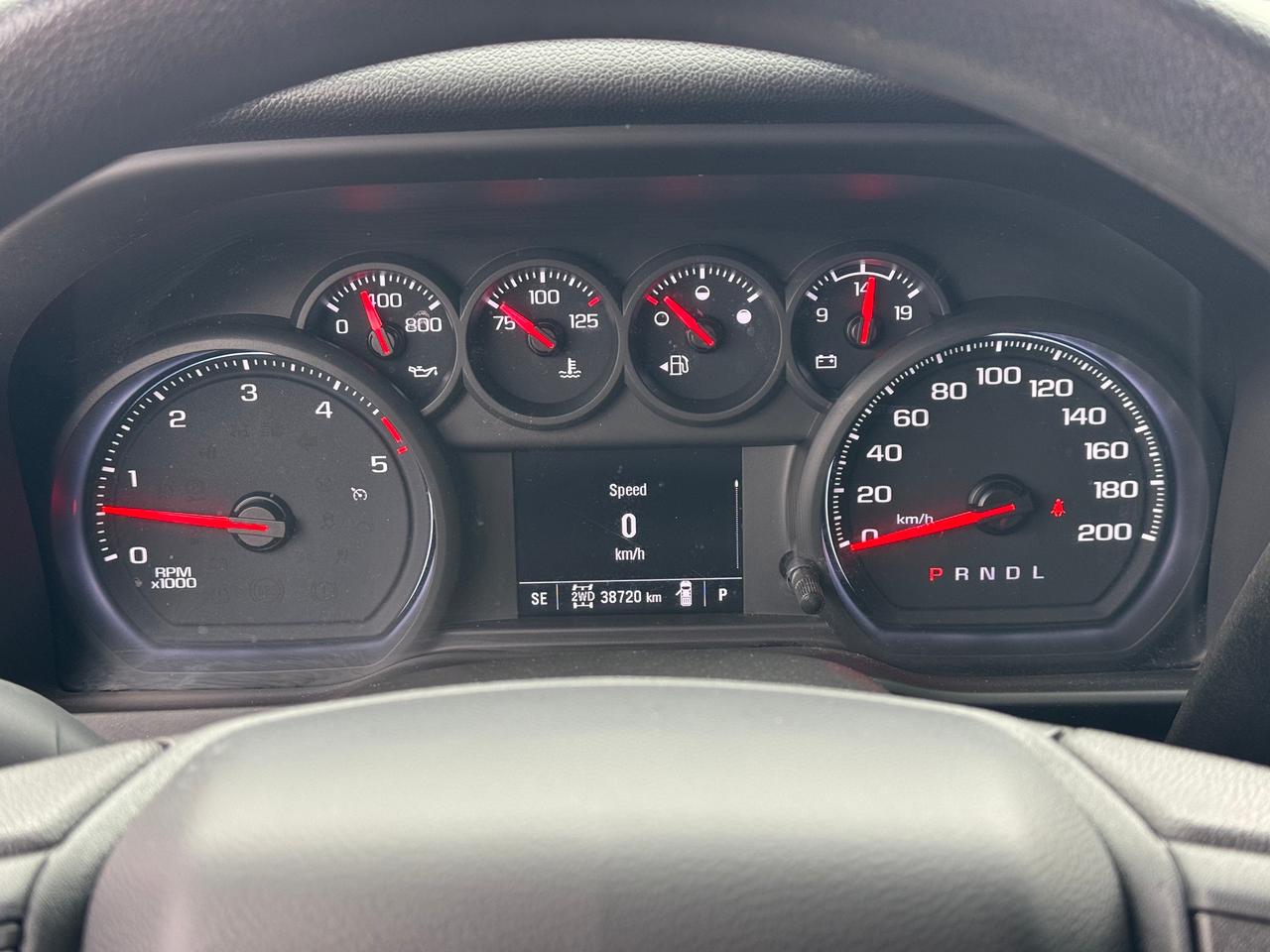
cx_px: 635
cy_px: 476
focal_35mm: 48
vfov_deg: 30.3
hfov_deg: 39.7
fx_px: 1761
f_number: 1.78
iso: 100
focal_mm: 6.76
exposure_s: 1/81
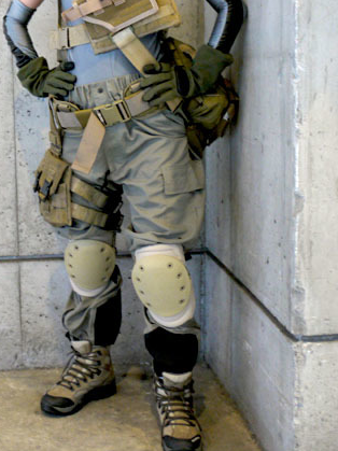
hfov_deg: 25.0
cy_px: 127
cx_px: 88
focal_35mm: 58
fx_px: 755
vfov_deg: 32.8
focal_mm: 19
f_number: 4.3
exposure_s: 1/8
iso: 400
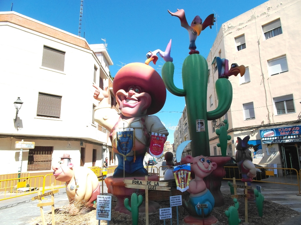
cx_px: 150
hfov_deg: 73.9
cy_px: 112
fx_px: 200
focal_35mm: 23
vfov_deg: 58.9
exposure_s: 1/1000
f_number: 4
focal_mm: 4.1
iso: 120
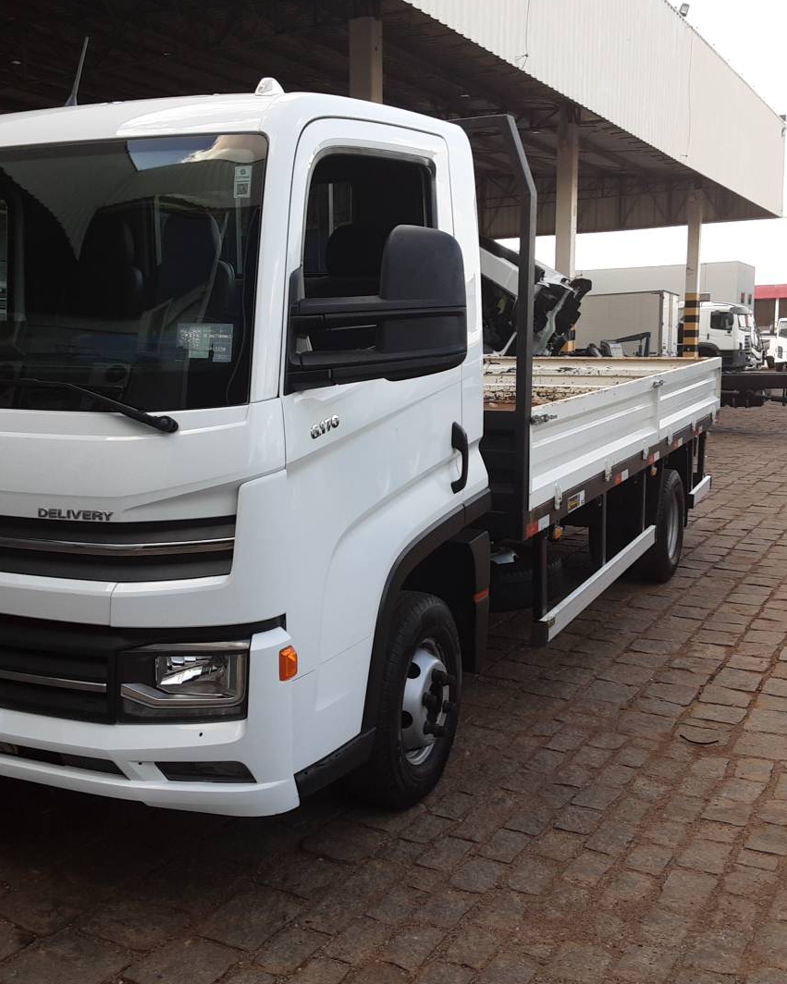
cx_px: 301
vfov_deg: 49.1
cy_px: 491
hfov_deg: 39.9
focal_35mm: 37
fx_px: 1077
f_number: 1.9
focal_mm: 2.9
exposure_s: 1/250
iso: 40
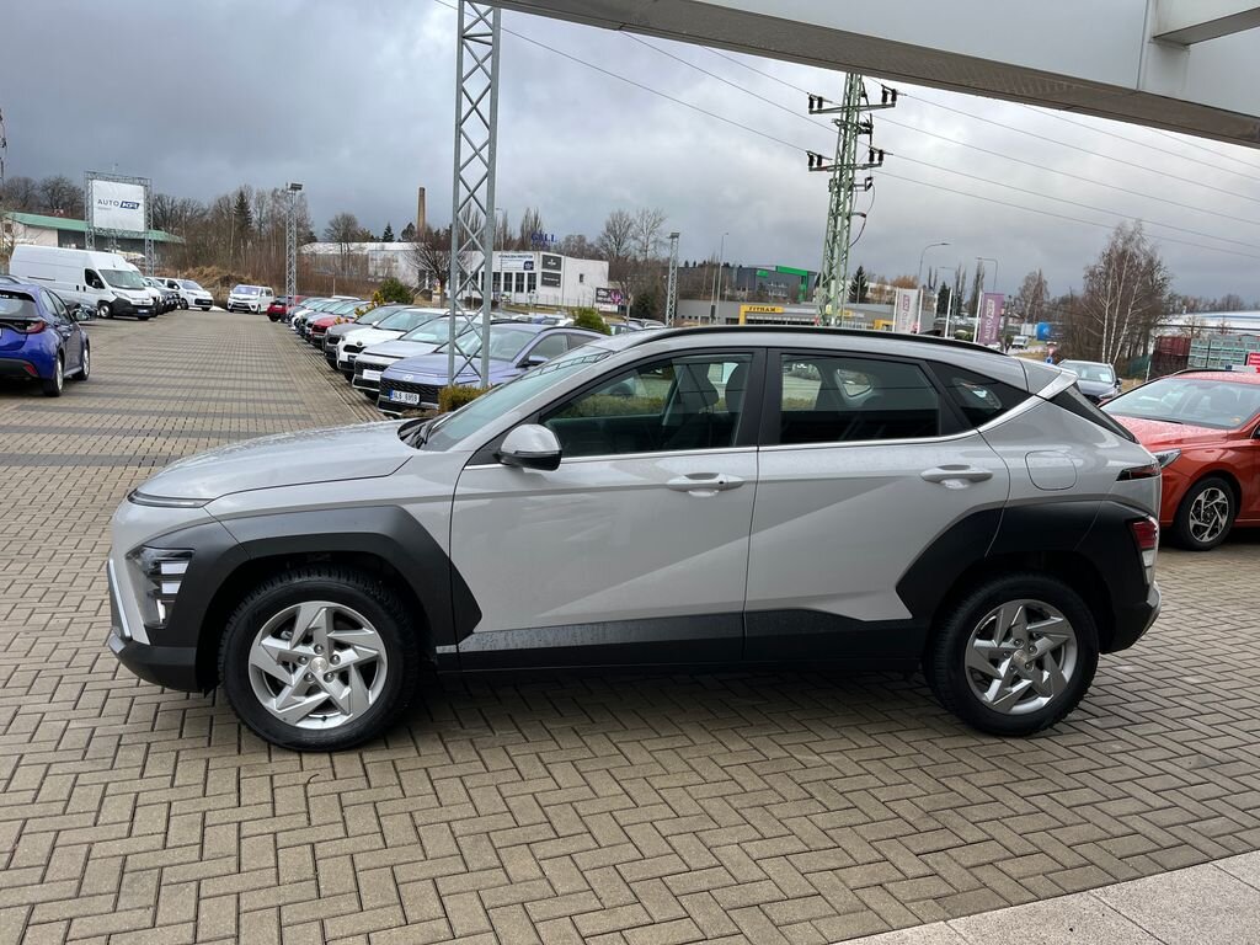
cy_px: 472
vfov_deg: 53.1
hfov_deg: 67.3
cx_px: 630
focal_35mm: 26
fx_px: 946
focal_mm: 5.1
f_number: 1.6
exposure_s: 1/598
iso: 50
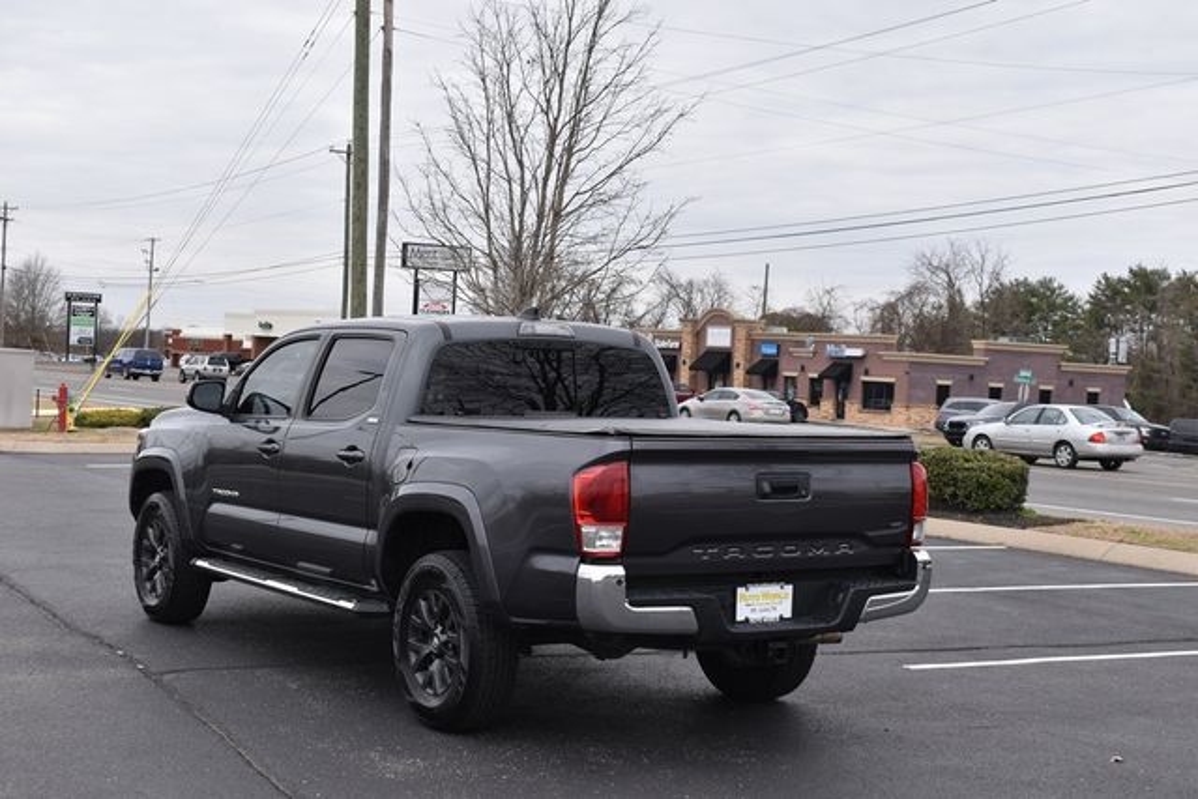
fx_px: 1747
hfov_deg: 37.8
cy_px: 400
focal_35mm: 52
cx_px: 599
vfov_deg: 25.8
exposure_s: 1/250
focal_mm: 35
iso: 200
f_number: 7.1
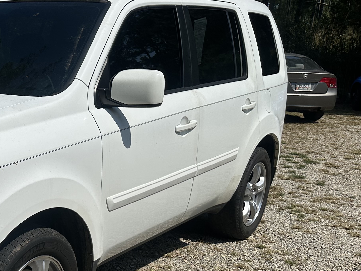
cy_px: 242
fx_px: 553
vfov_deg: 26.6
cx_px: -11
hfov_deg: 32.8
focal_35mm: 53
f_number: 1.78
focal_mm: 6.86
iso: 80
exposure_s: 1/12048
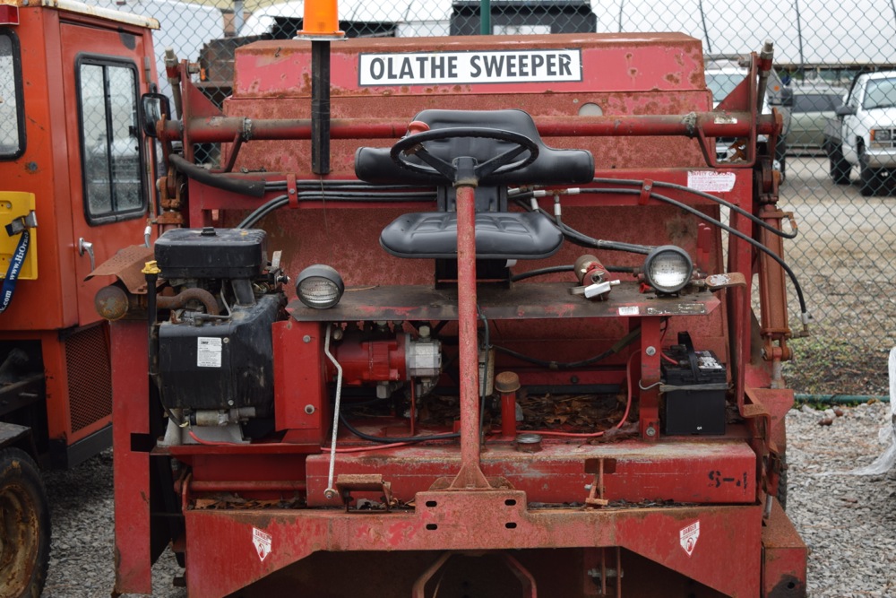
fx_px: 1493
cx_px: 448
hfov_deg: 33.4
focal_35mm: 60
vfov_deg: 22.6
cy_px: 299
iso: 125
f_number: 5.6
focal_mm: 40
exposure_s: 1/125
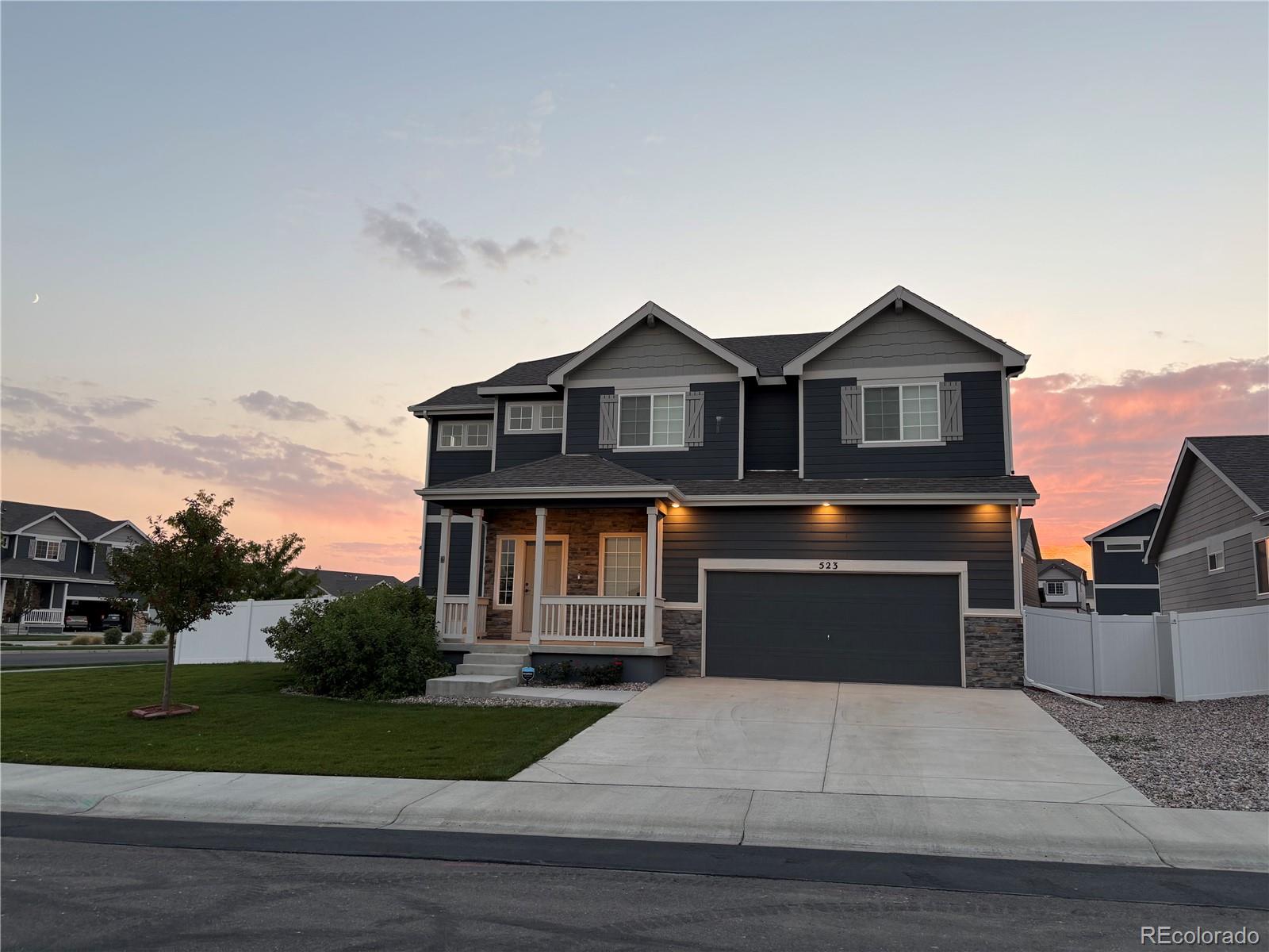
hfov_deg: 67.3
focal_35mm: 26
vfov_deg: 53.1
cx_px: 634
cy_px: 476
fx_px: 953
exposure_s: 1/124
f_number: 1.6
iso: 32
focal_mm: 5.96
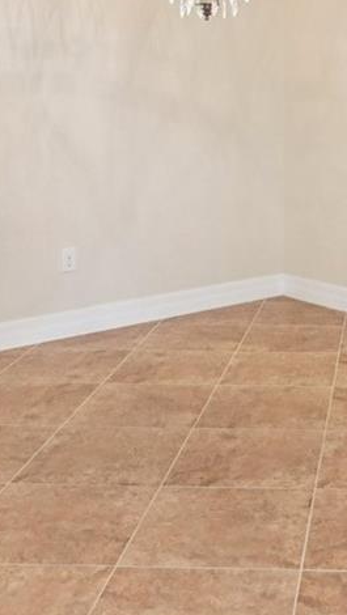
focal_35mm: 57
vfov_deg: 34.6
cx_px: 347
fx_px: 931
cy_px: 67
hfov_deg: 20.4
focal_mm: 16
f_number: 8
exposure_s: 1/15
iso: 400
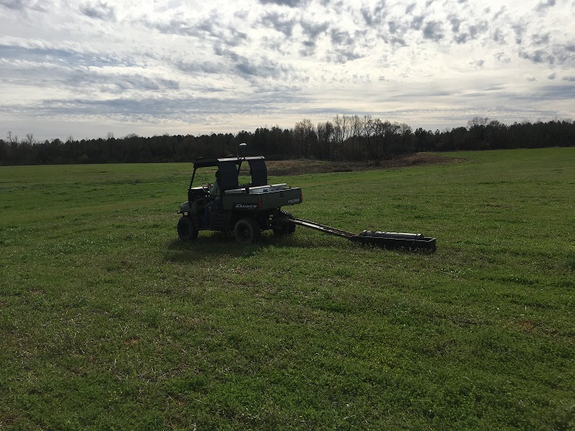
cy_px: 216
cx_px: 288
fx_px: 482
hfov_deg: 61.7
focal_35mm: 29
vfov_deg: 48.2
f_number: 2.2
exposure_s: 1/4274
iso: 25
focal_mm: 4.15
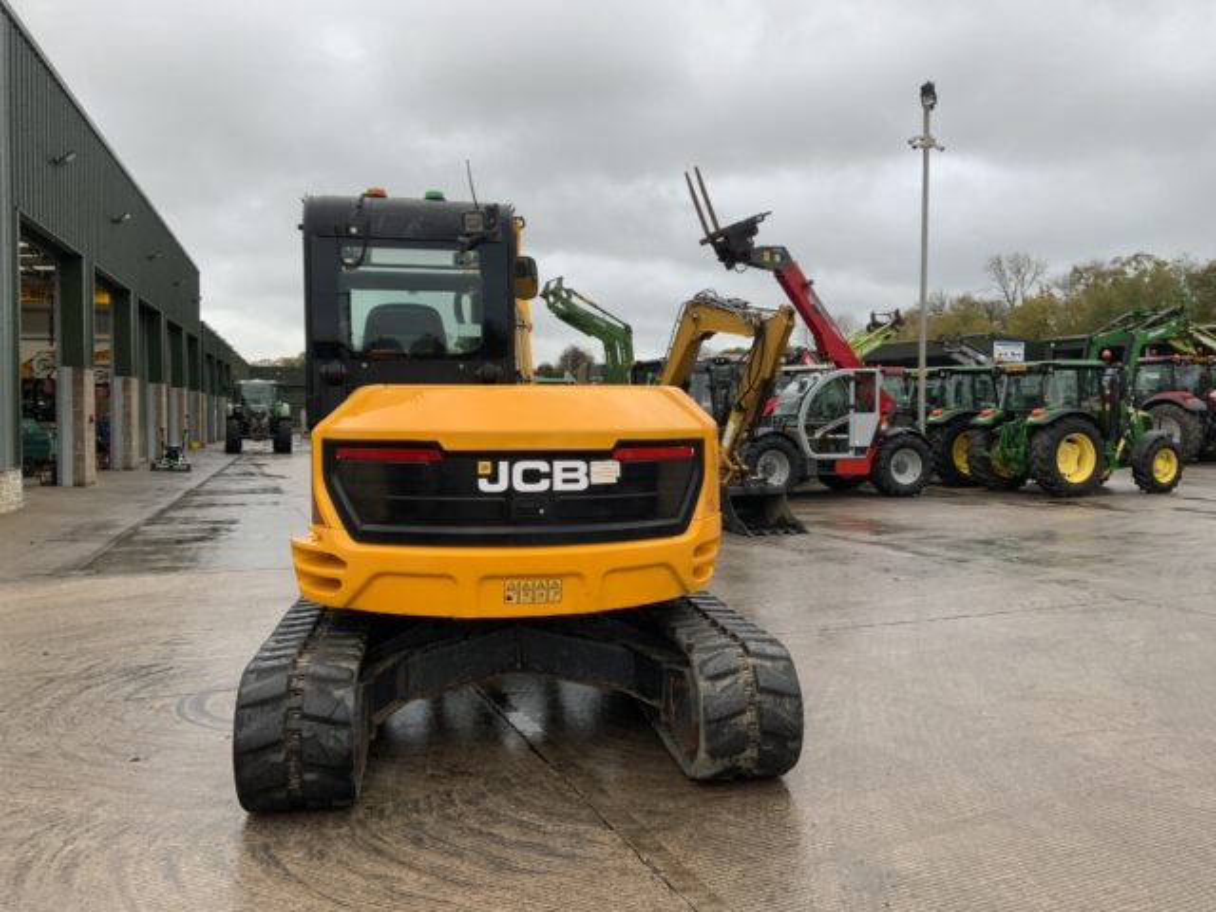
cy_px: 456
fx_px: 1019
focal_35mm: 29
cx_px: 608
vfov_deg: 48.2
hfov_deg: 61.7
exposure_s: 1/122
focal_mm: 3
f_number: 1.8
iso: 25
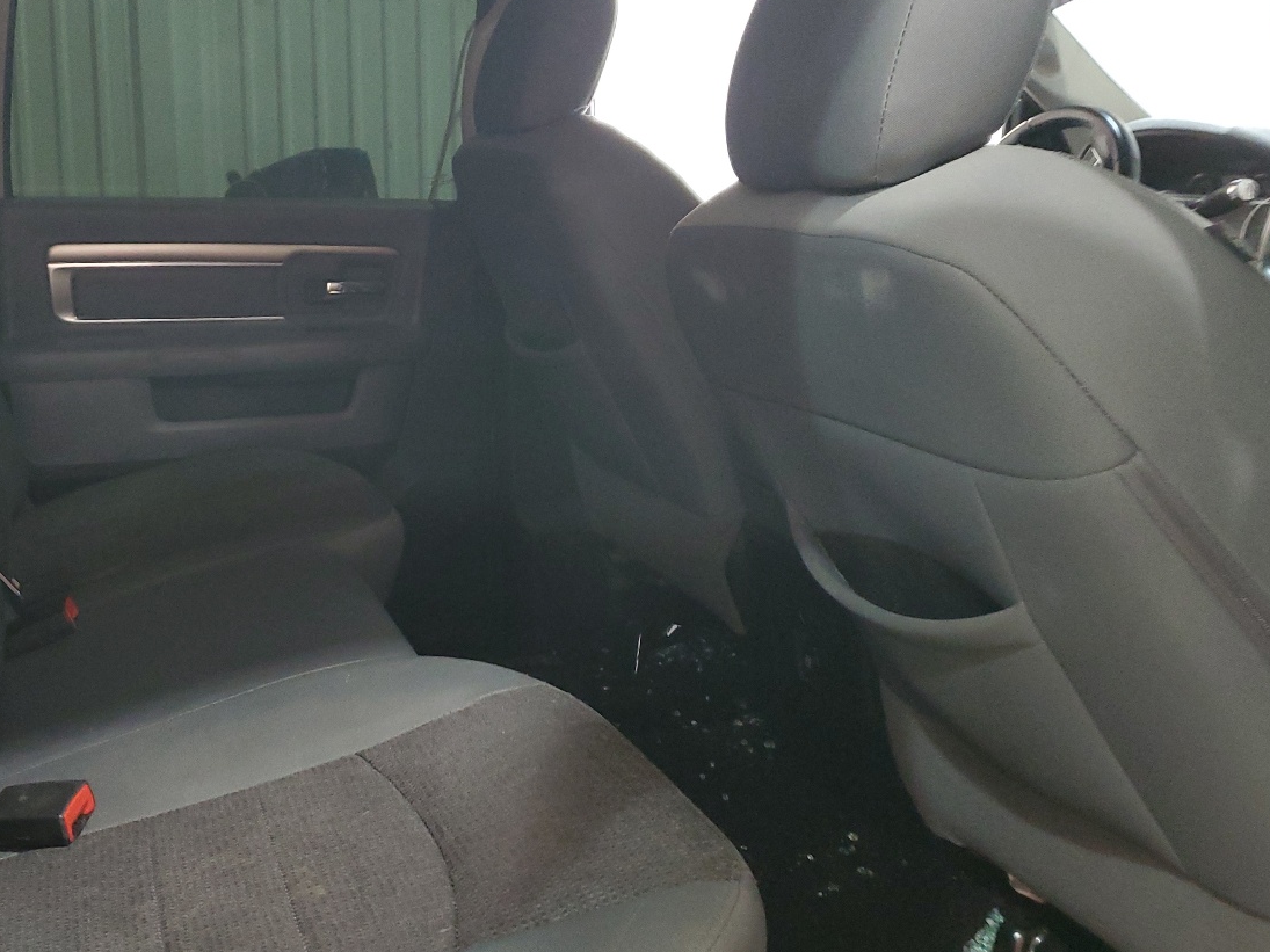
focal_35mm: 38
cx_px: 471
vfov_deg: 37.7
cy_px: 421
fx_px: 1394
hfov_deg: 48.5
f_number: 1.5
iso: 289
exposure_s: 1/17
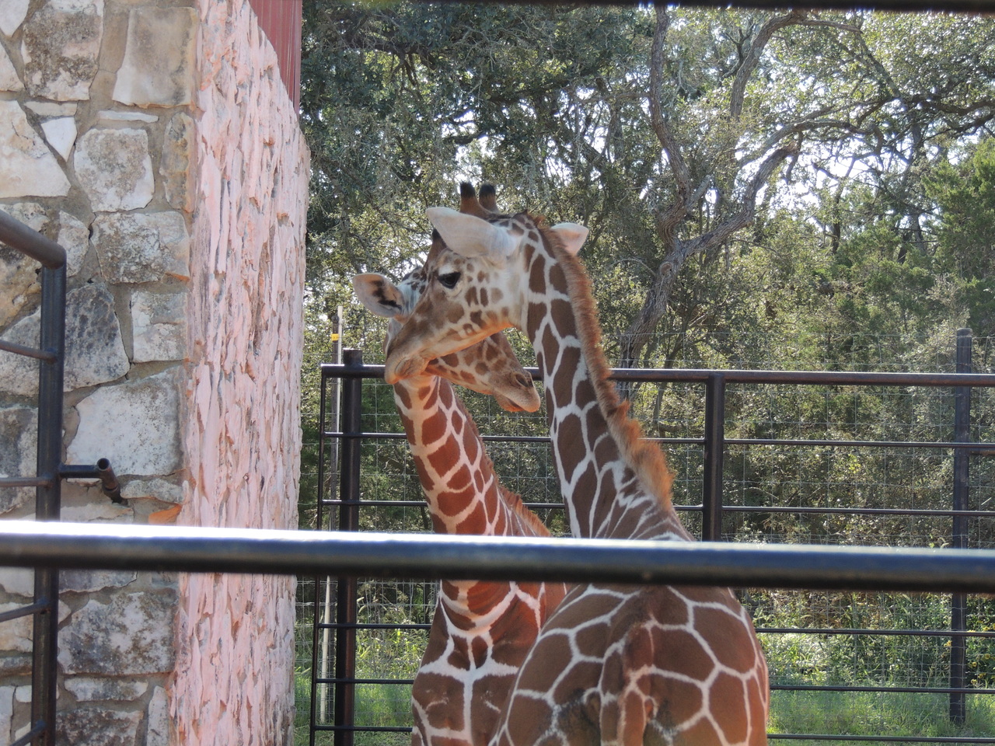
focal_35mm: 105
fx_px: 3018
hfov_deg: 18.7
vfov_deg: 14.1
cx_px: 498
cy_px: 373
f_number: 4.2
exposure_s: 1/400
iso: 280
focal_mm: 18.7
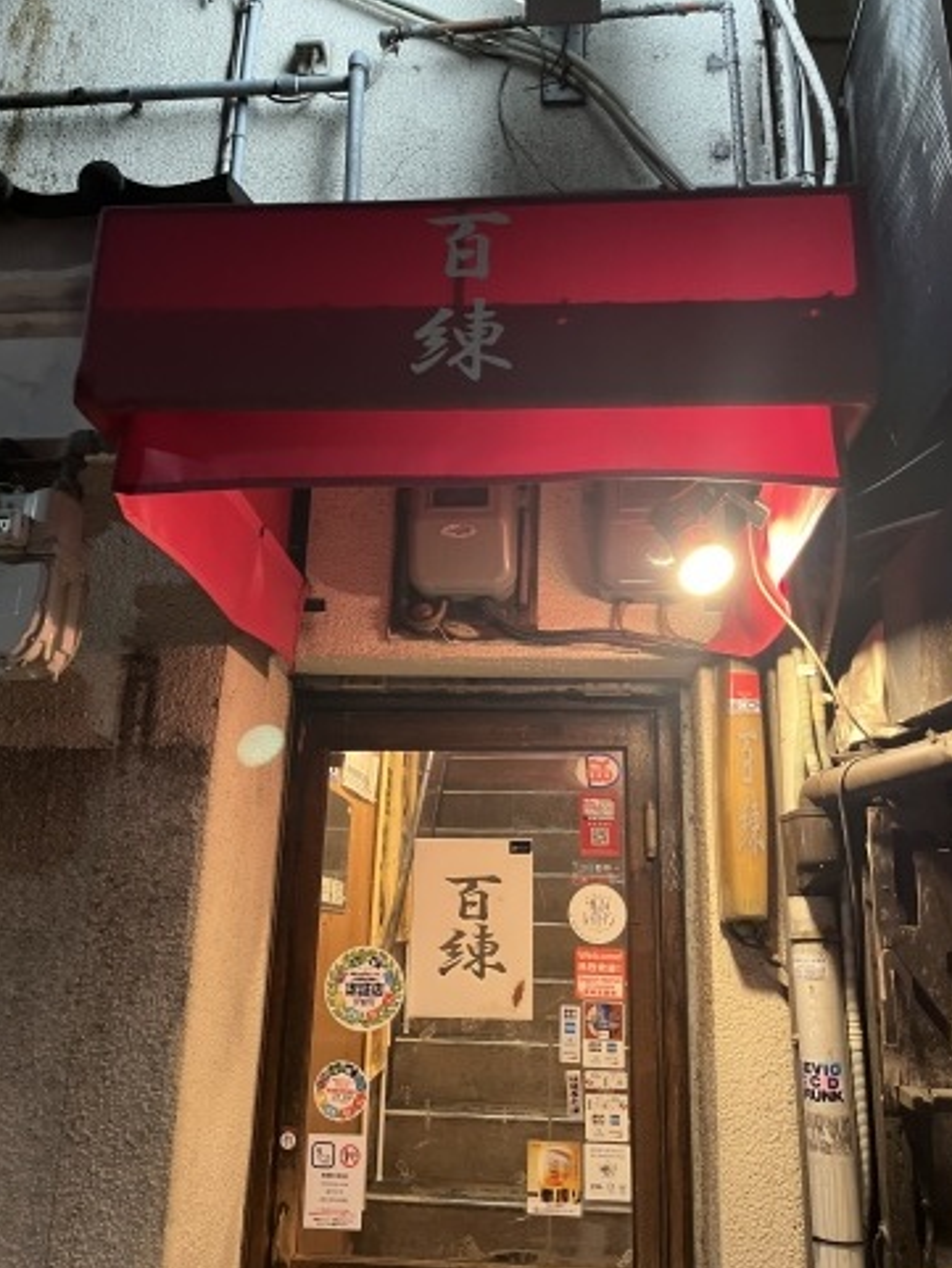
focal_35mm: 27
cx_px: 471
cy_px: 646
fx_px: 990
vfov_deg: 65.3
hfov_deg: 51.4
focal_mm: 5.1
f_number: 1.6
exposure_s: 1/40
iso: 400
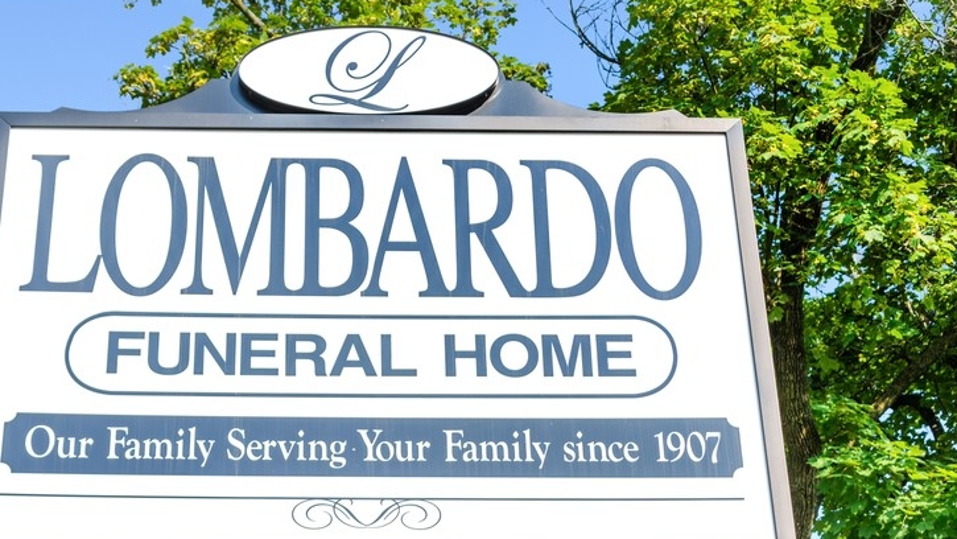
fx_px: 1980
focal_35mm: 78
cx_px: 404
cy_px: 317
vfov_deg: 15.5
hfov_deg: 27.1
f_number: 6.3
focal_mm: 40
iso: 320
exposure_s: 1/2000
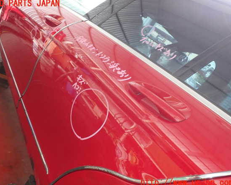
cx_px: 109
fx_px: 219
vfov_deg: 45.8
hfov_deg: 55.6
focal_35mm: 32
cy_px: 93
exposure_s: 1/30
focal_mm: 5.4
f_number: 2.3
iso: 200
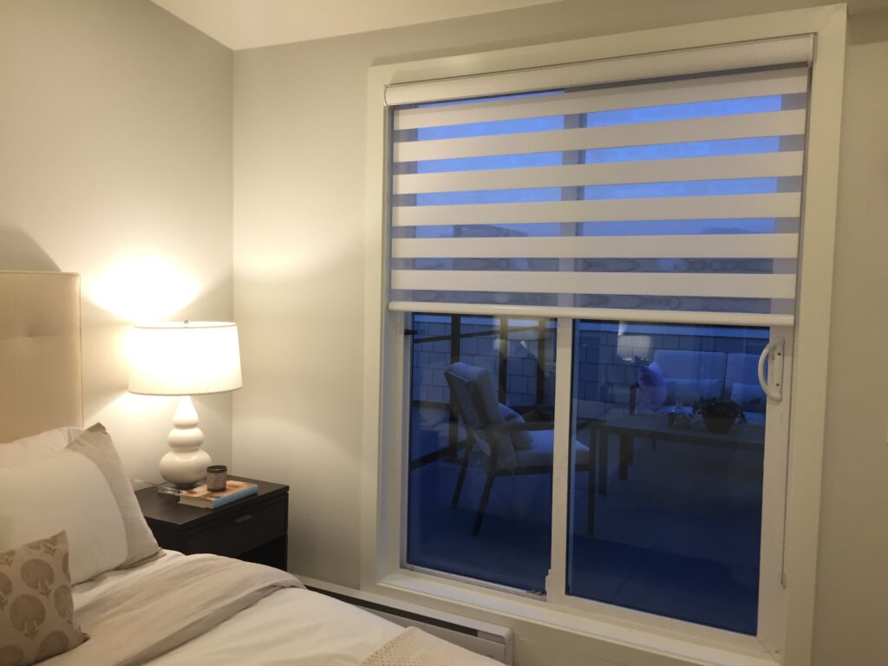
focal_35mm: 29
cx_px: 444
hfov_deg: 61.7
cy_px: 333
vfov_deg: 48.2
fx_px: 744
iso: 80
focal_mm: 4.15
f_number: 2.2
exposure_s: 1/30
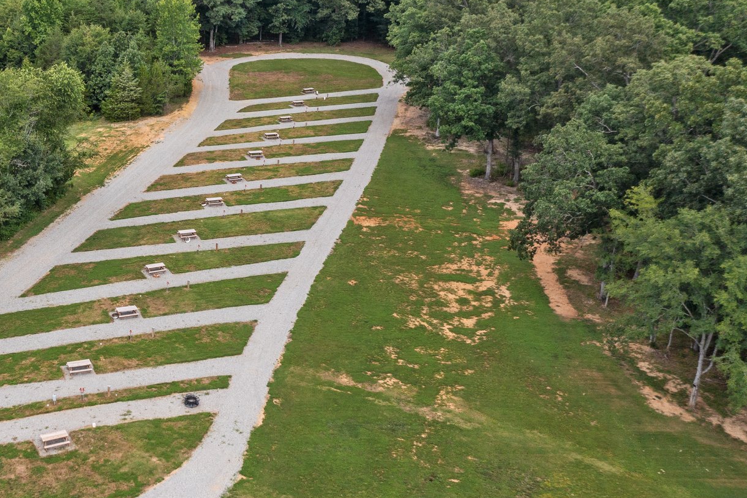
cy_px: 235
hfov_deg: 40.0
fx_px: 975
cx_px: 137
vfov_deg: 28.6
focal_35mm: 47
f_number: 4
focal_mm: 10.26
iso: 100
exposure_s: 1/120
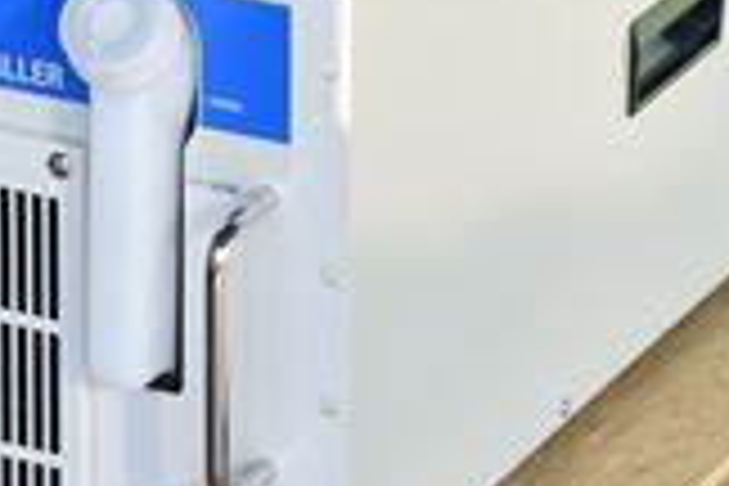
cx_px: 4
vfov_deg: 4.4
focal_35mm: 315
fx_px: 6378
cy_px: 144
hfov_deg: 6.5
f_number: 6.3
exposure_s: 1/800
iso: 1250
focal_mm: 68
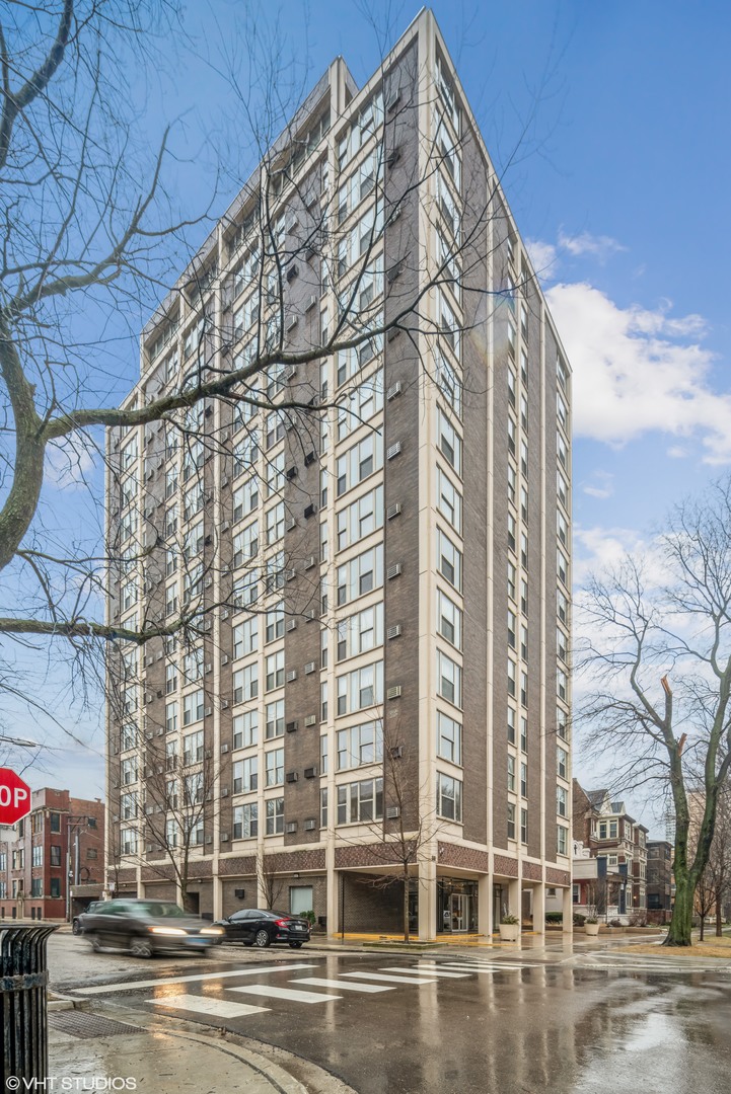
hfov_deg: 77.4
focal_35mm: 15
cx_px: 366
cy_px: 547
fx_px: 456
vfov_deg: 100.4
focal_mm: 15
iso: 100
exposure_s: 1/3.33
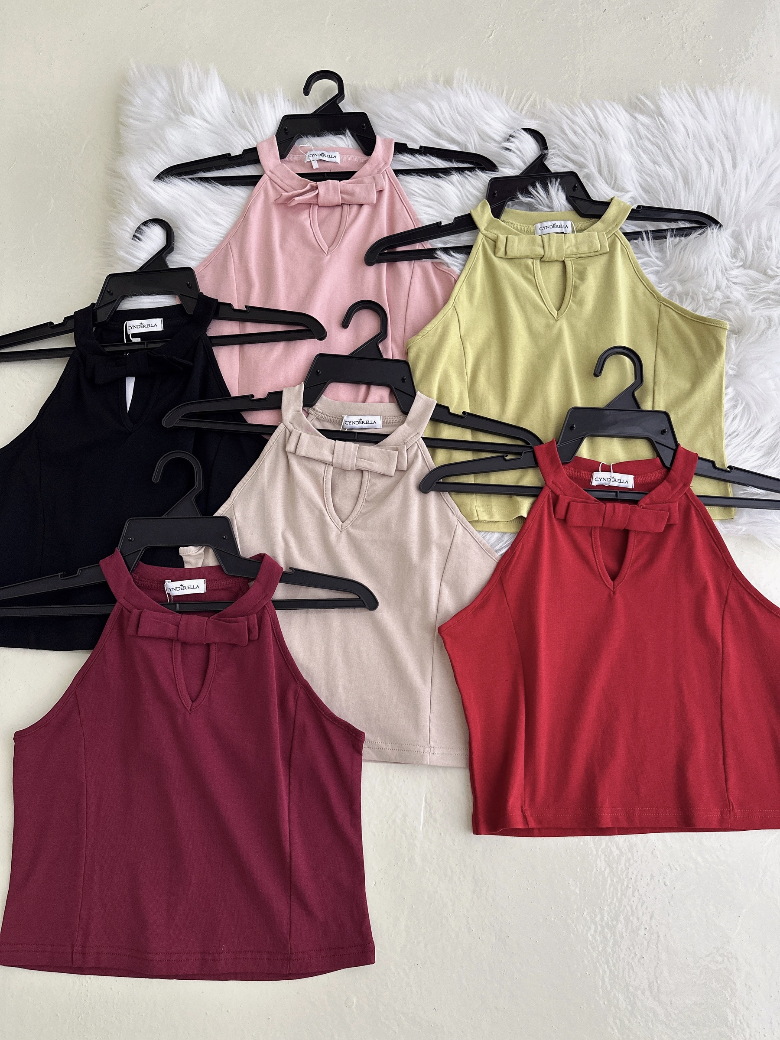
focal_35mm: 24
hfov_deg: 56.8
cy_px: 520
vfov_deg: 71.6
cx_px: 390
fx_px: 721
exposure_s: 1/75
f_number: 1.78
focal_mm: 6.86
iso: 250
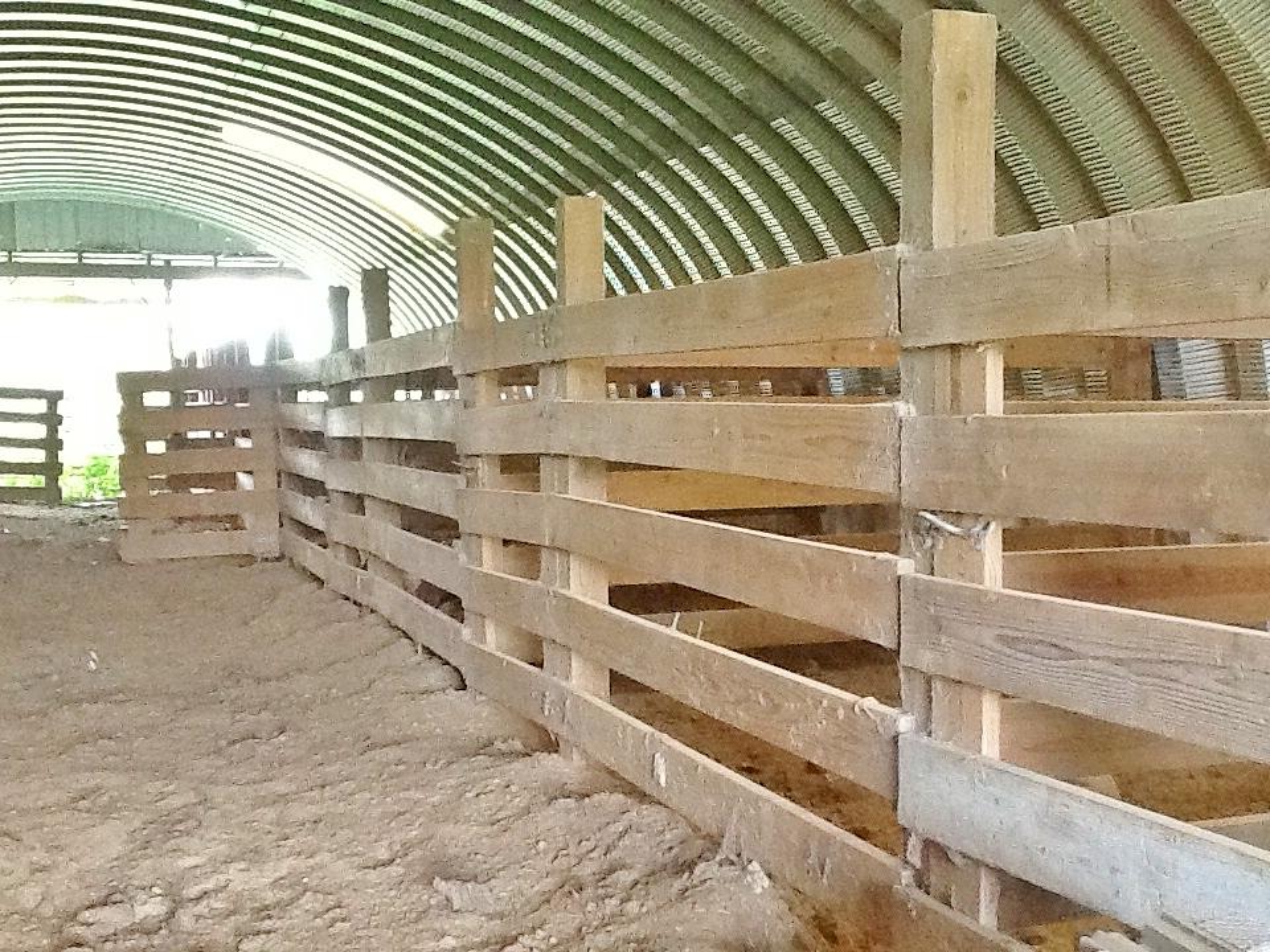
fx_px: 1614
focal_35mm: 44
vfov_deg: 32.9
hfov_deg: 42.9
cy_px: 476
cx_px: 635
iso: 250
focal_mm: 2.03
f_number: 2.4
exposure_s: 1/30
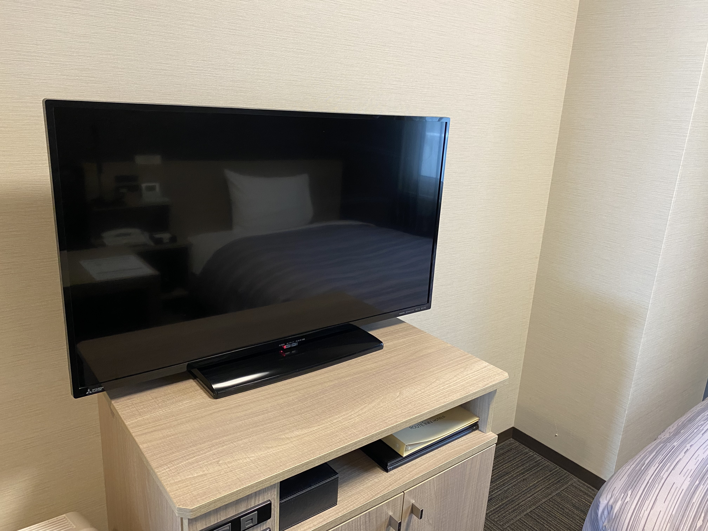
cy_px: 266
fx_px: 532
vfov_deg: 53.1
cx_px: 354
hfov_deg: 67.3
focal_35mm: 26
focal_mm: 4.25
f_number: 1.8
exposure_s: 1/50
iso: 200
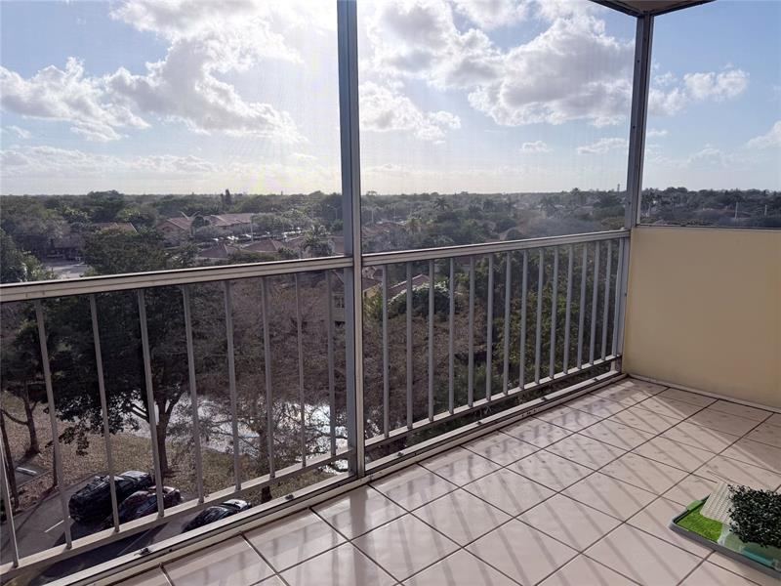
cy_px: 293
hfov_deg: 71.6
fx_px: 541
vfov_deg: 56.8
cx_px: 390
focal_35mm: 24
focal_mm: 6.76
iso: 80
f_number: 1.78
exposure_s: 1/7353
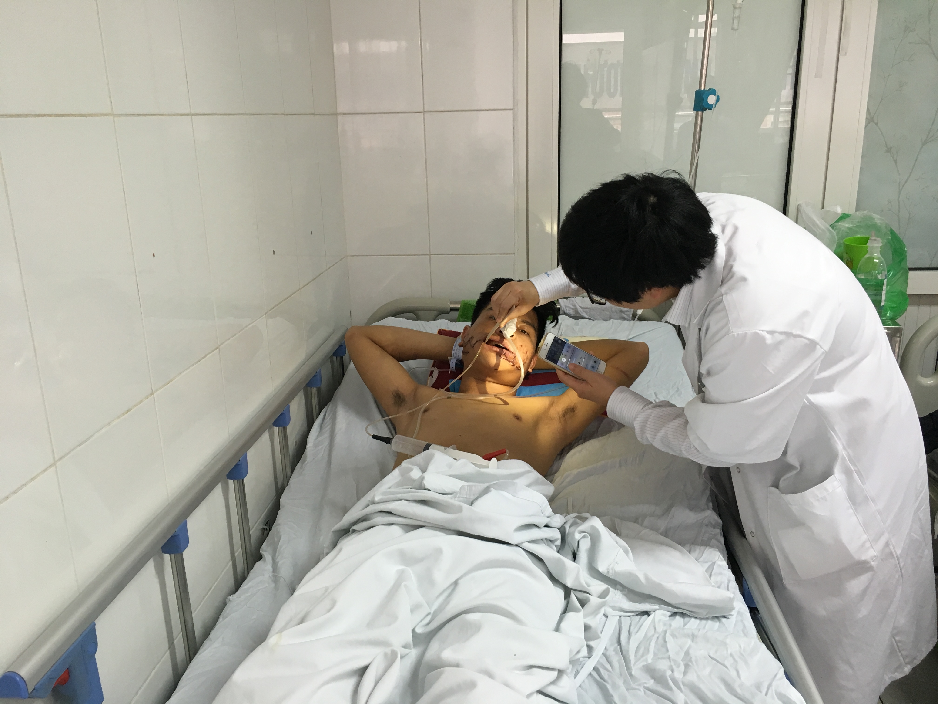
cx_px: 469
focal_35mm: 29
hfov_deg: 61.7
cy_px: 352
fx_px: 786
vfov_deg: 48.2
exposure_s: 1/33
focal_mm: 4.15
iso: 100
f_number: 2.2
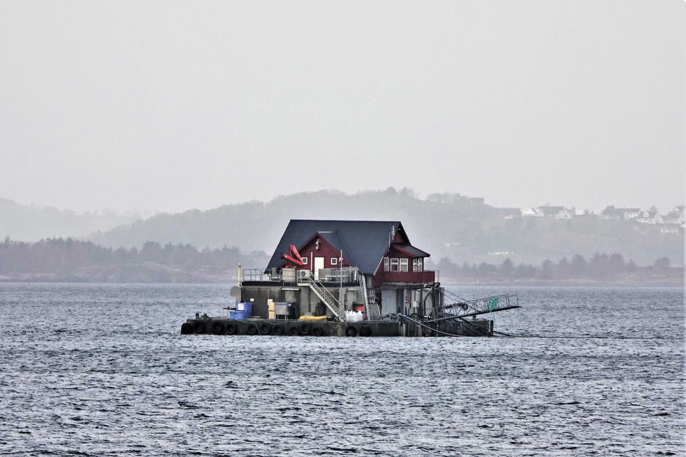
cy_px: 228
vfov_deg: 2.3
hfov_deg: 3.4
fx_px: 11432
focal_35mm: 600
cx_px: 343
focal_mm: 220
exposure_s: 1/250
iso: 200
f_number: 8
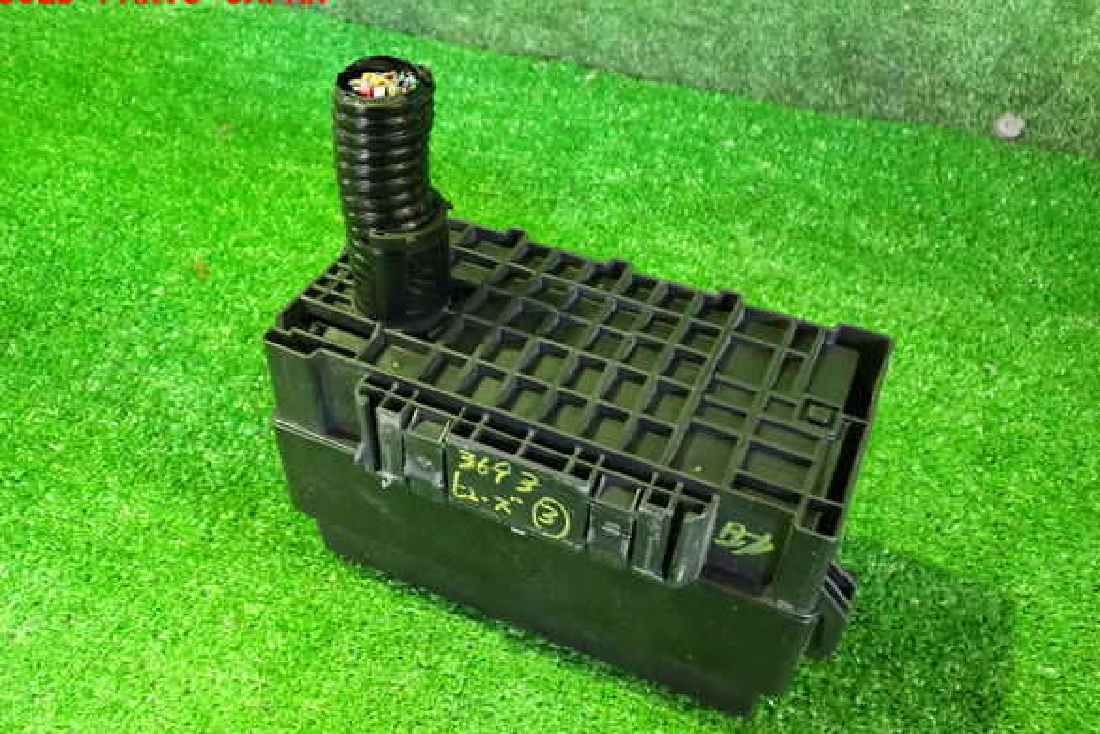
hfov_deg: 58.7
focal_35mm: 32
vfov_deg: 41.1
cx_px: 549
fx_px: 978
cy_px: 391
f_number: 2.3
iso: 1250
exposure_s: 1/30
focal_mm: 5.4
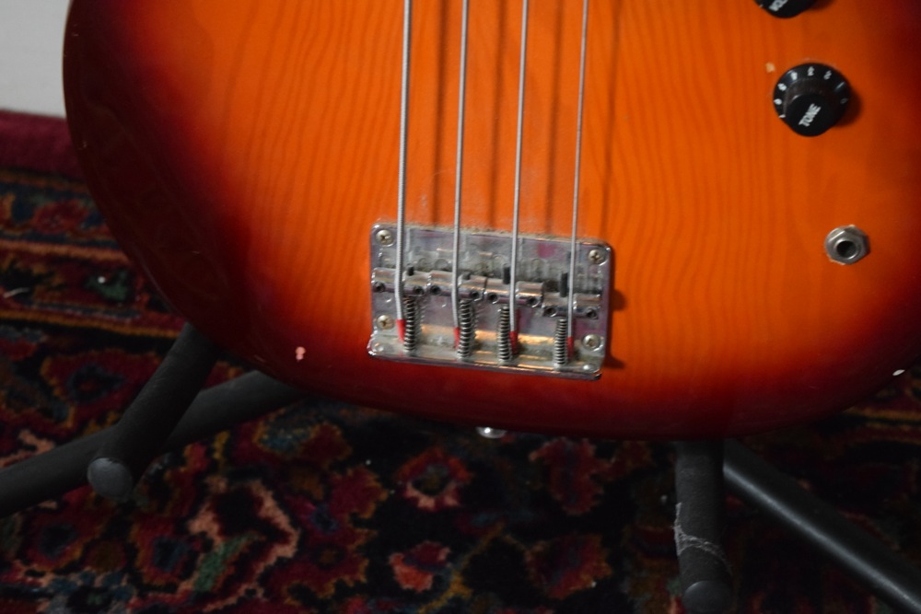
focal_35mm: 82
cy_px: 307
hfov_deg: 24.6
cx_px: 460
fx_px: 2111
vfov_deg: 16.6
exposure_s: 1/60
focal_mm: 55
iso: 3200
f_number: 5.6
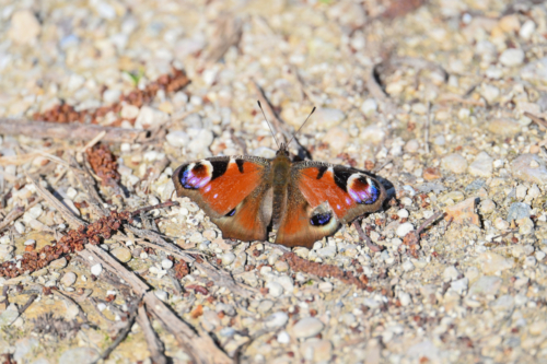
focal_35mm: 500
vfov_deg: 2.7
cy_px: 182
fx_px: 7594
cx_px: 274
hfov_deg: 4.1
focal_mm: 500
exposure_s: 1/2000
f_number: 6.7
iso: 1400
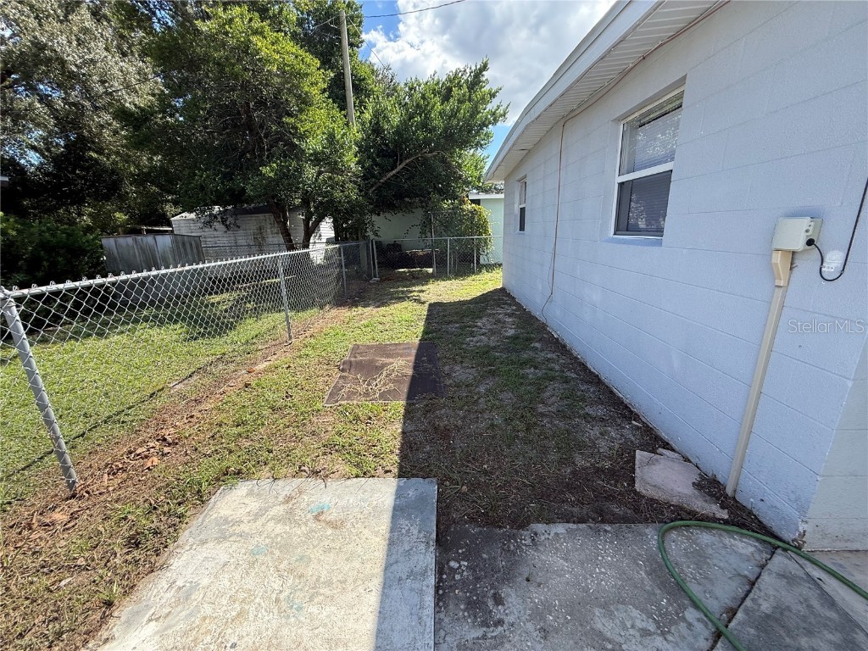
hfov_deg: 102.1
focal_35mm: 14
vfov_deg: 85.7
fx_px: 351
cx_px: 434
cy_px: 326
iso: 50
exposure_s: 1/564
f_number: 2.2
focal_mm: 2.22
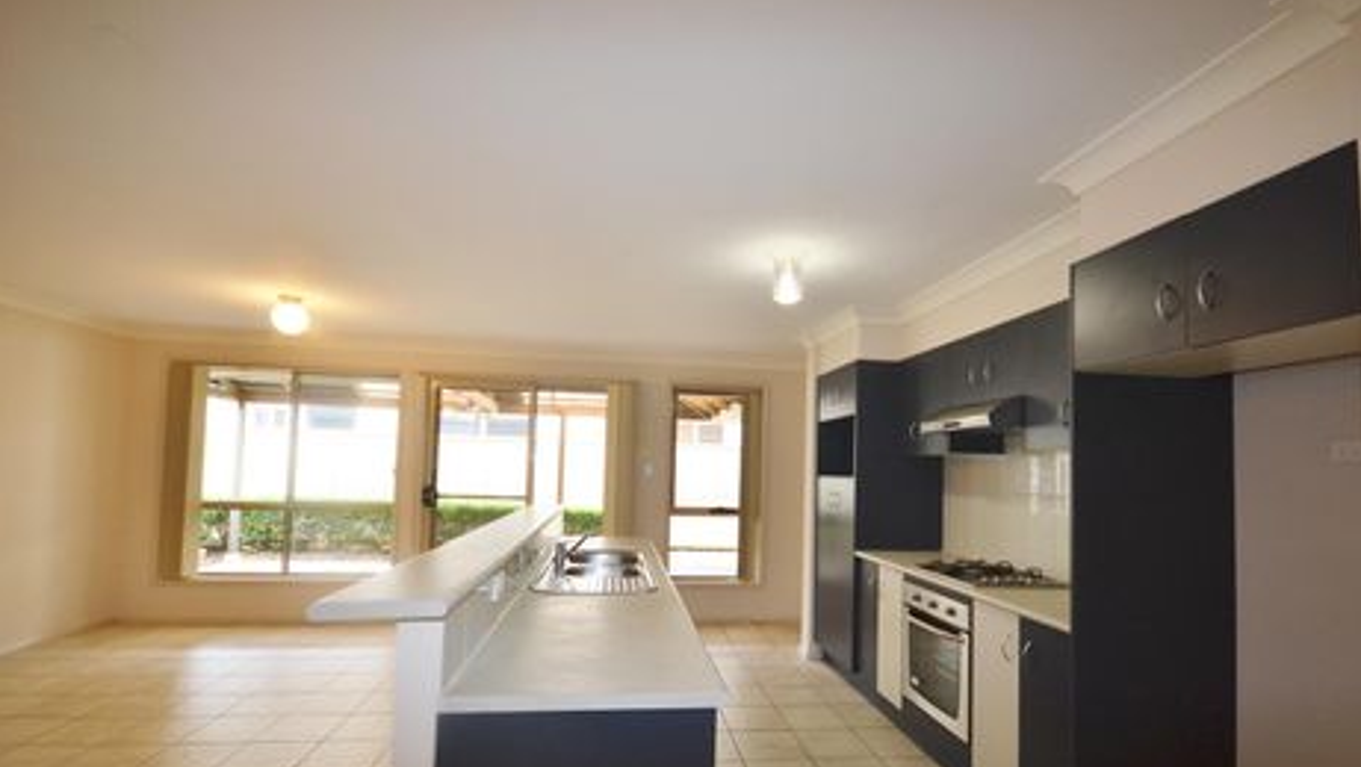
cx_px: 688
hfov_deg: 99.3
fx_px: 578
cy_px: 435
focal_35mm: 16
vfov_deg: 66.9
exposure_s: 1/60
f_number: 4
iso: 400
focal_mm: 10
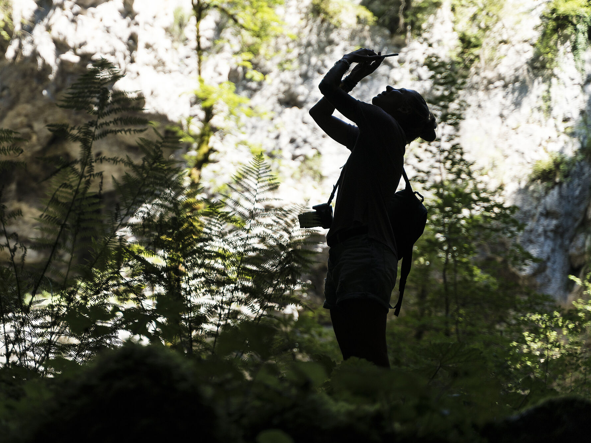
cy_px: 222
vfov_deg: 15.2
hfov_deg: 20.2
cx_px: 236
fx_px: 1656
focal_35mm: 97
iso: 100
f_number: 2.8
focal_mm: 75
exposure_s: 1/800
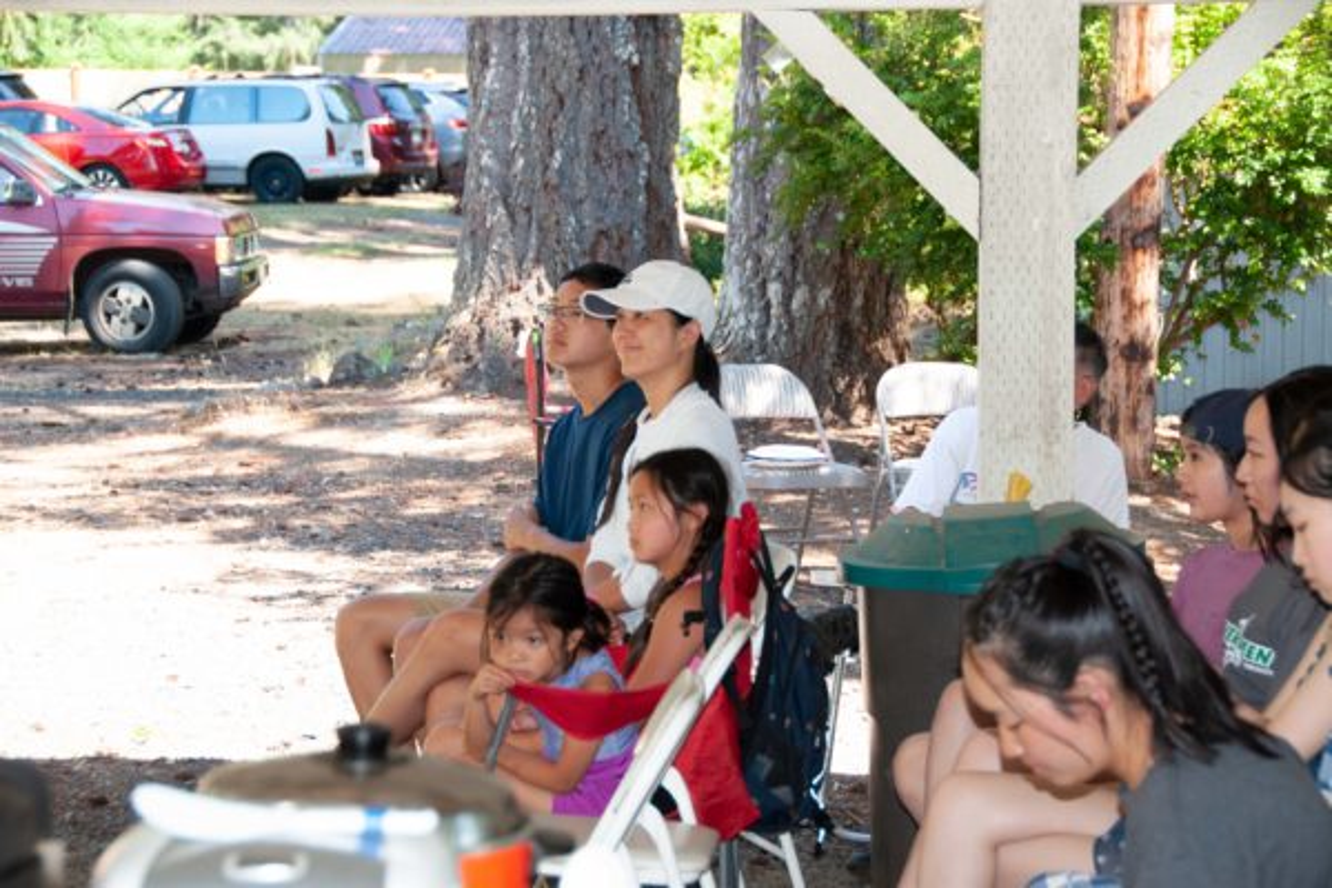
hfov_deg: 20.9
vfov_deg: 14.0
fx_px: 3607
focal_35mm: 98
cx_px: 666
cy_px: 444
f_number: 5
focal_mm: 65
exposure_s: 1/200
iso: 280
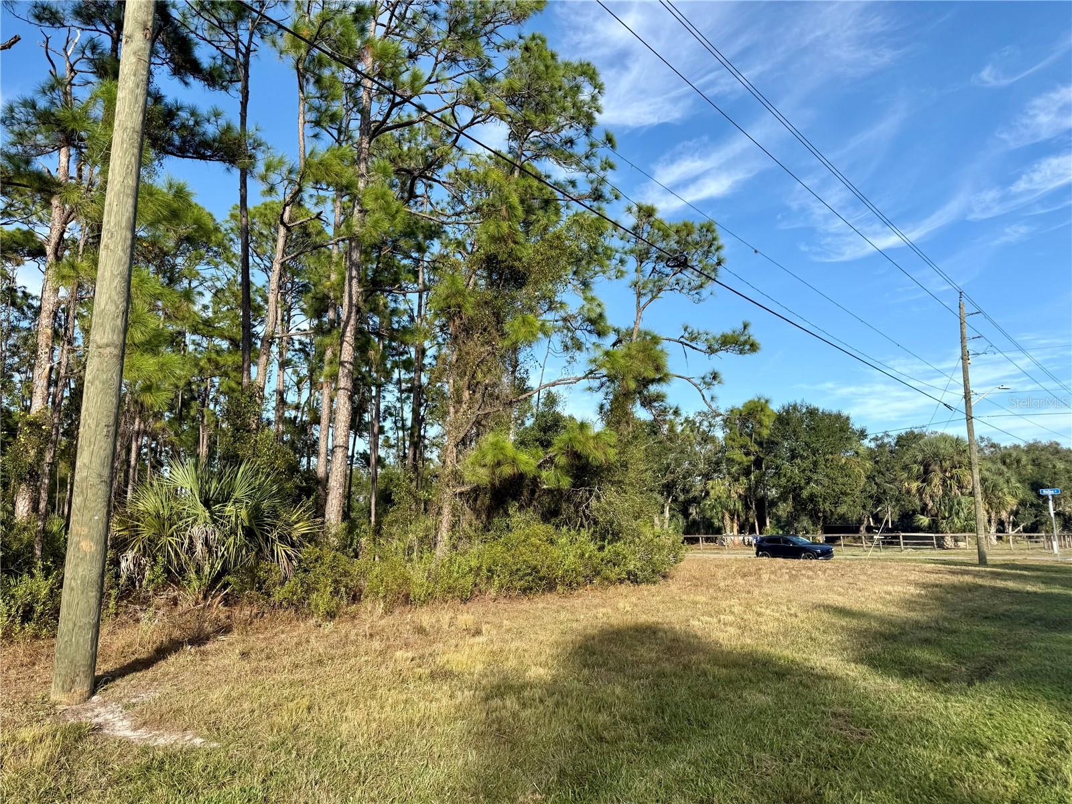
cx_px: 536
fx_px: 743
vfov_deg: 56.8
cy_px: 402
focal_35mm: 24
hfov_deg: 71.6
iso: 80
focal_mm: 6.76
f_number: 1.78
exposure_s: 1/3021
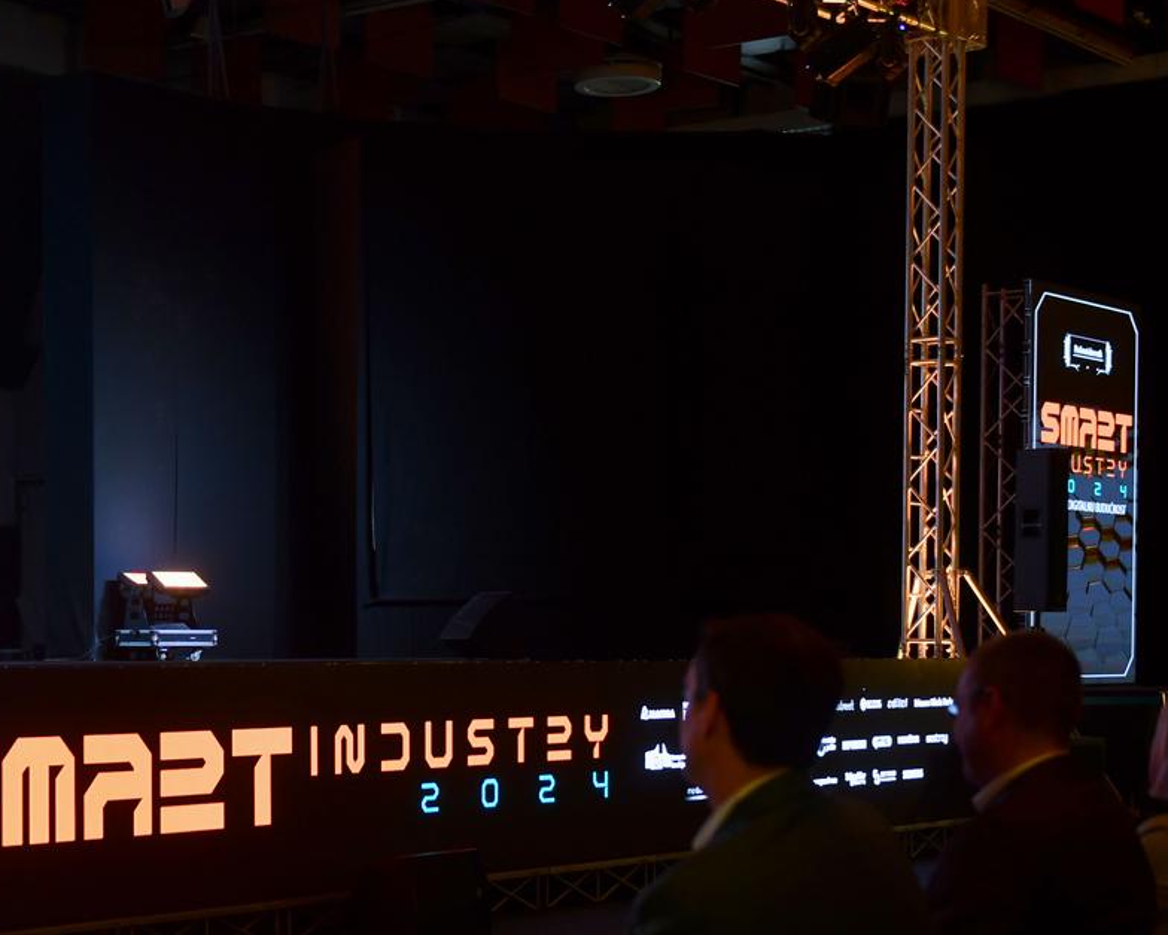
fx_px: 2317
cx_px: 107
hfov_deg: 27.2
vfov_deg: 22.8
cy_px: 598
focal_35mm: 67
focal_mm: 35
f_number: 2.8
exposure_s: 1/100
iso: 640
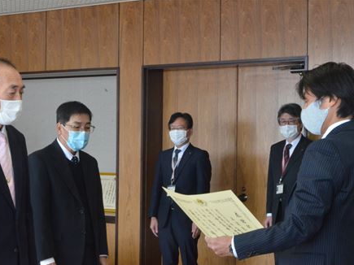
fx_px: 879
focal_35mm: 86
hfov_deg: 22.7
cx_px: 154
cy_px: 133
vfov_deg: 17.2
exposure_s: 1/30
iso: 3200
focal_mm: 52
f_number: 25
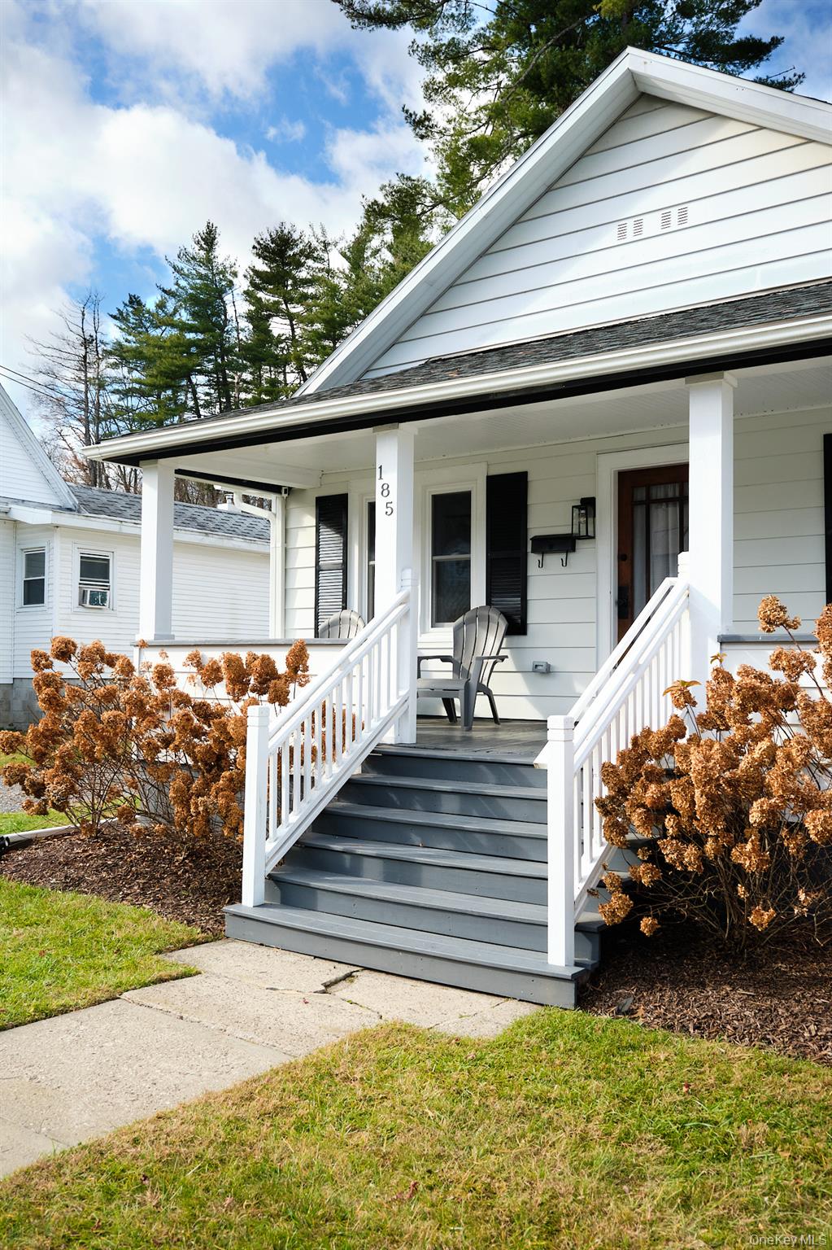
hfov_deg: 43.6
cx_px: 416
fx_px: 1041
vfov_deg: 61.9
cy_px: 625
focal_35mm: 30
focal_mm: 20.2
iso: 125
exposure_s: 1/550
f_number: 5.6
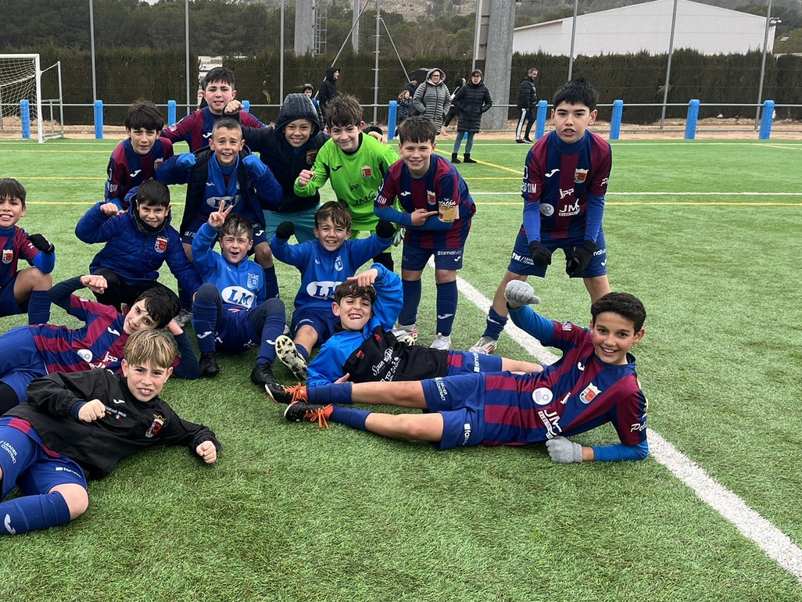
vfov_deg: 37.7
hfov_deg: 47.5
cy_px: 310
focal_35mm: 38
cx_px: 220
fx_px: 881
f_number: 1.6
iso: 50
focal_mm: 5.1
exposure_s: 1/471
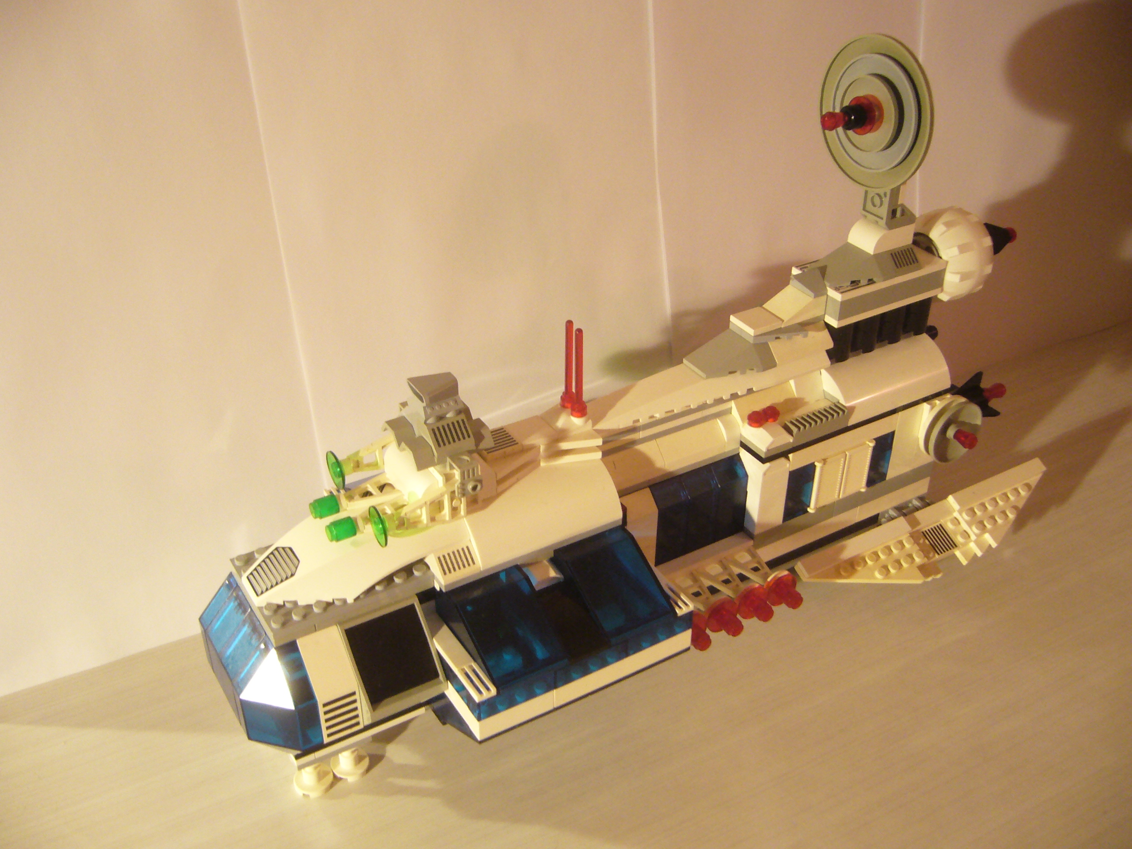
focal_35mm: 35
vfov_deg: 40.7
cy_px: 424
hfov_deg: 52.6
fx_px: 1145
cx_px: 566
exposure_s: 1/8
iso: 200
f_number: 2.8
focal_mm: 5.8
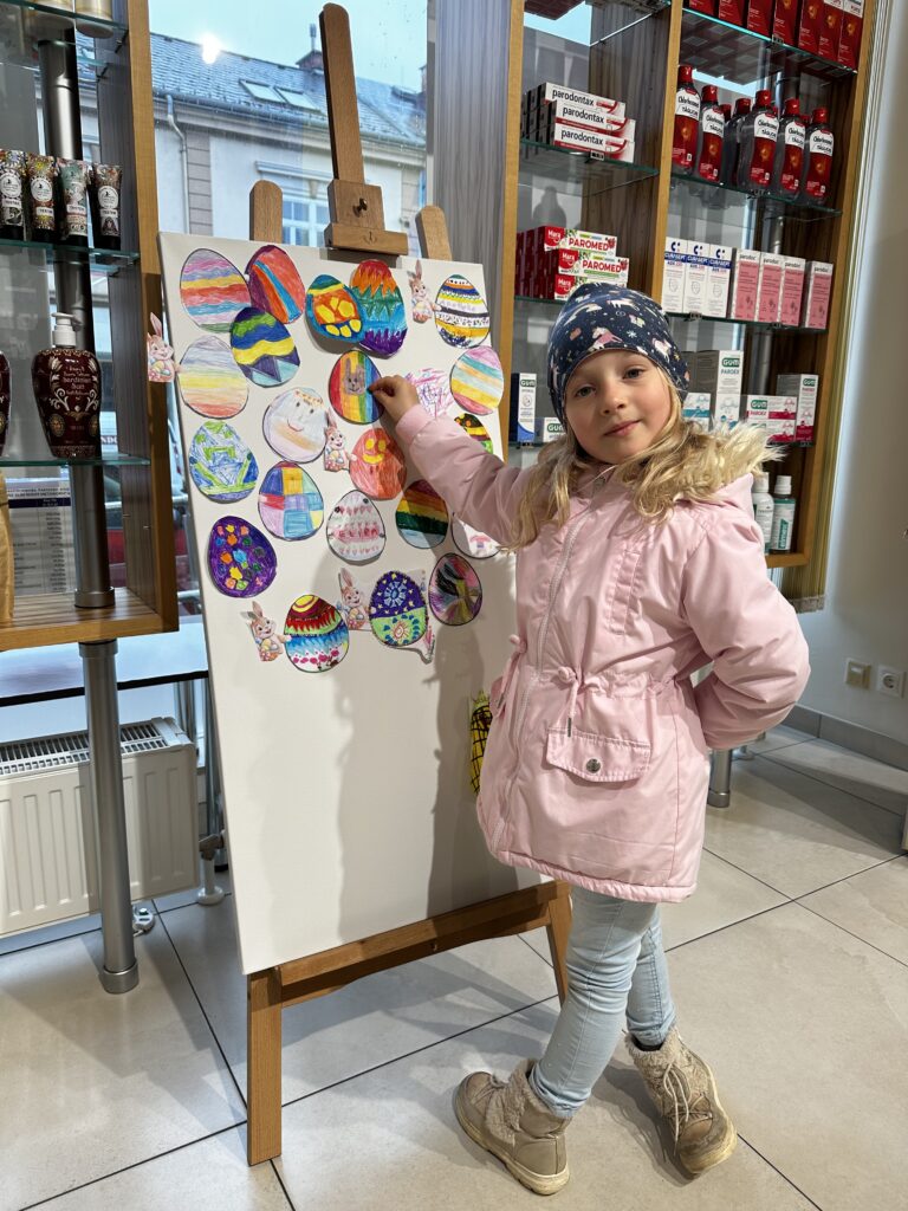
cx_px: 454
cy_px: 606
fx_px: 839
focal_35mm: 24
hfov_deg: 56.8
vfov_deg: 71.6
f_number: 1.78
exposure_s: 1/136
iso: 64
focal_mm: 6.86
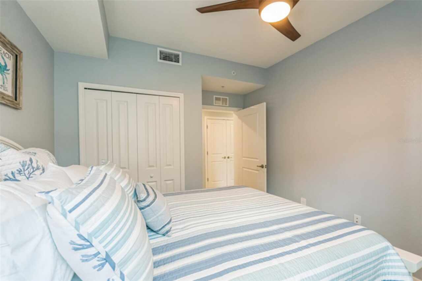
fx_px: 187
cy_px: 140
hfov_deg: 96.8
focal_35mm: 16
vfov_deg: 73.7
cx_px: 211
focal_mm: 16
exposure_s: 1/20
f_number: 8
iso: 400
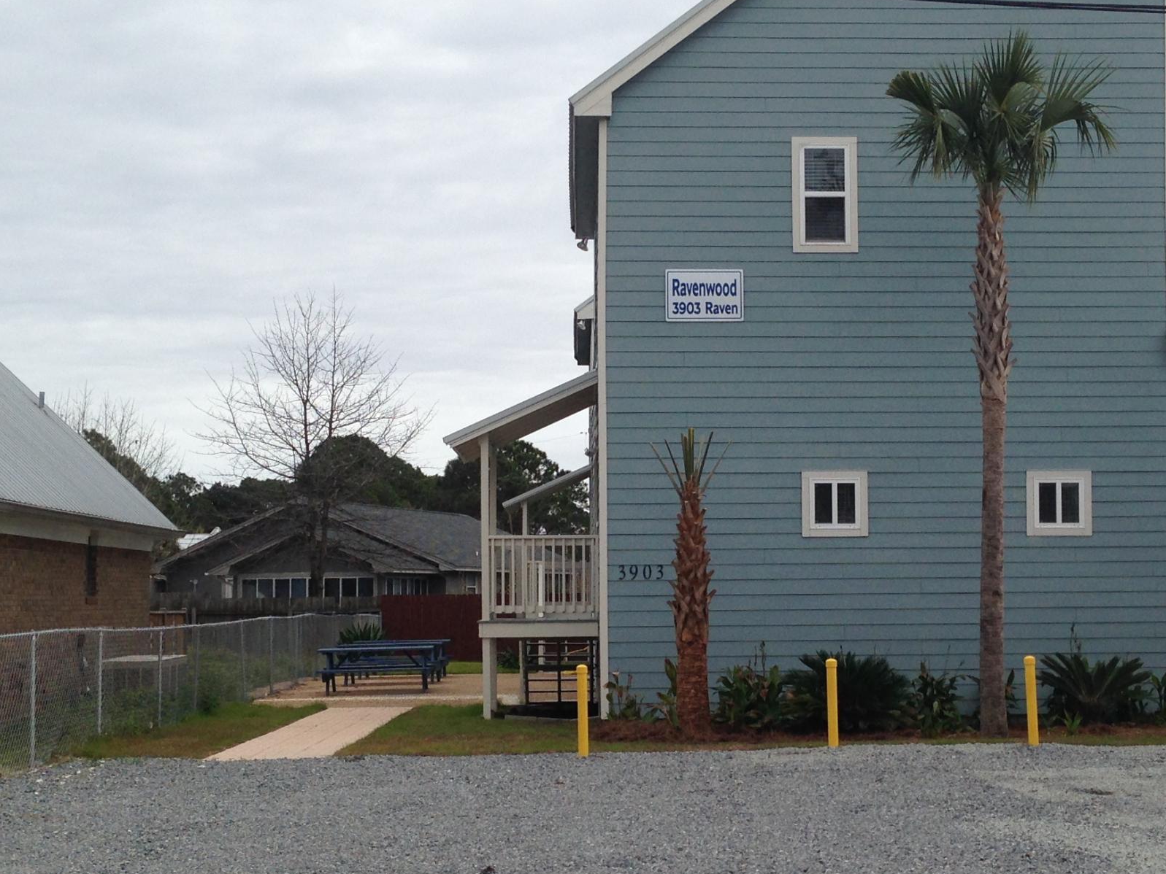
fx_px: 2089
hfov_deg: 31.1
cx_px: 685
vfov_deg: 23.6
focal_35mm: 62
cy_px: 502
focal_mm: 4.12
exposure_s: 1/507
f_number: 2.4
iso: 50
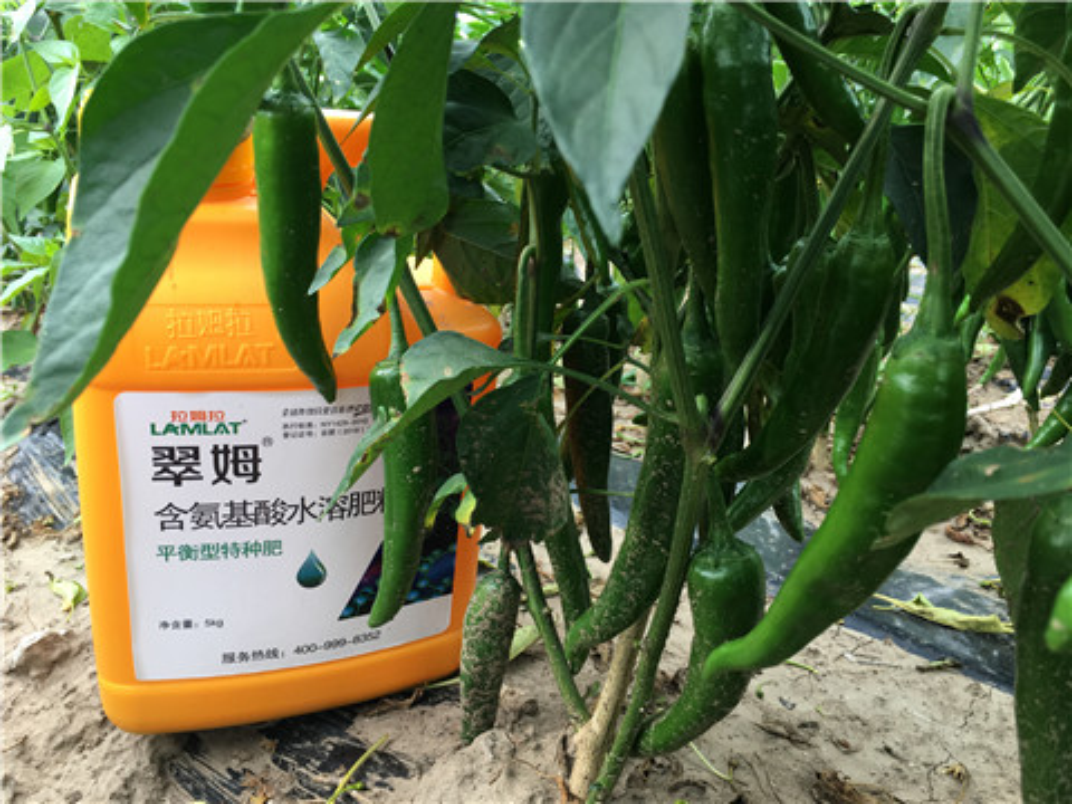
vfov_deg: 48.2
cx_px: 536
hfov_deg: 61.7
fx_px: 898
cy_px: 402
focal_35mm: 29
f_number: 2.2
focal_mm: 4.15
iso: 32
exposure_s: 1/100
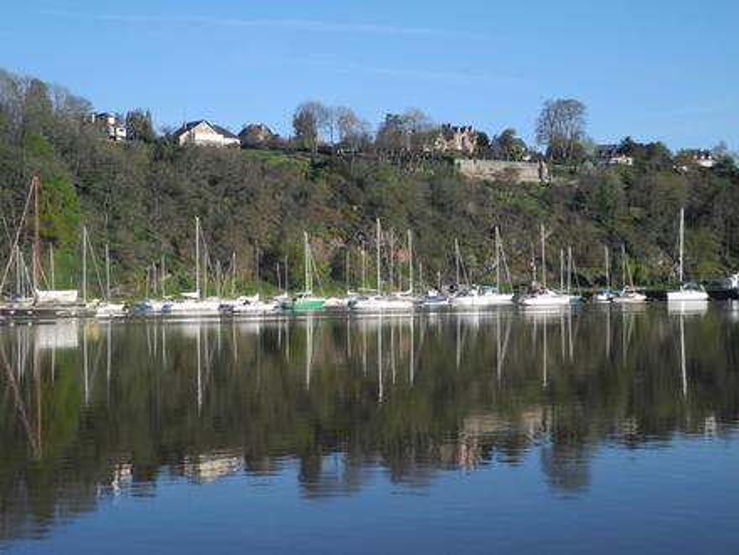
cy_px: 278
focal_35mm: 61
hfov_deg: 31.7
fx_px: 1302
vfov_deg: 24.0
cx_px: 370
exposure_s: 1/839
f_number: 3.5
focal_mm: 13
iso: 100
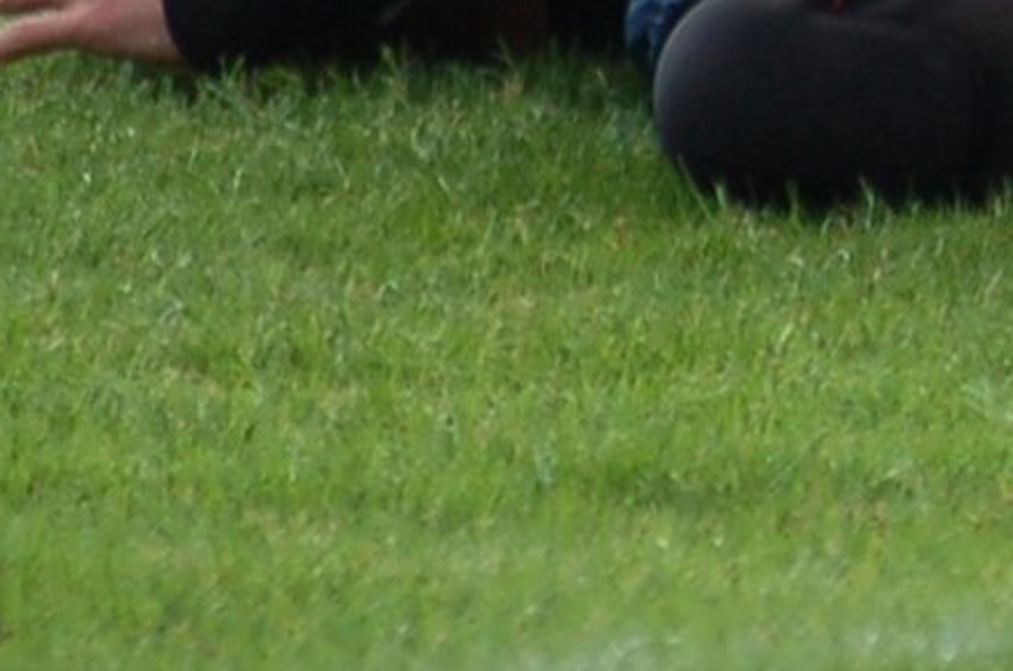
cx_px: 1918
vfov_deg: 0.9
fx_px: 41162
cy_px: -922
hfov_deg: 1.4
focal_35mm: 1466
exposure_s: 1/1000
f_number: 5
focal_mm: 195
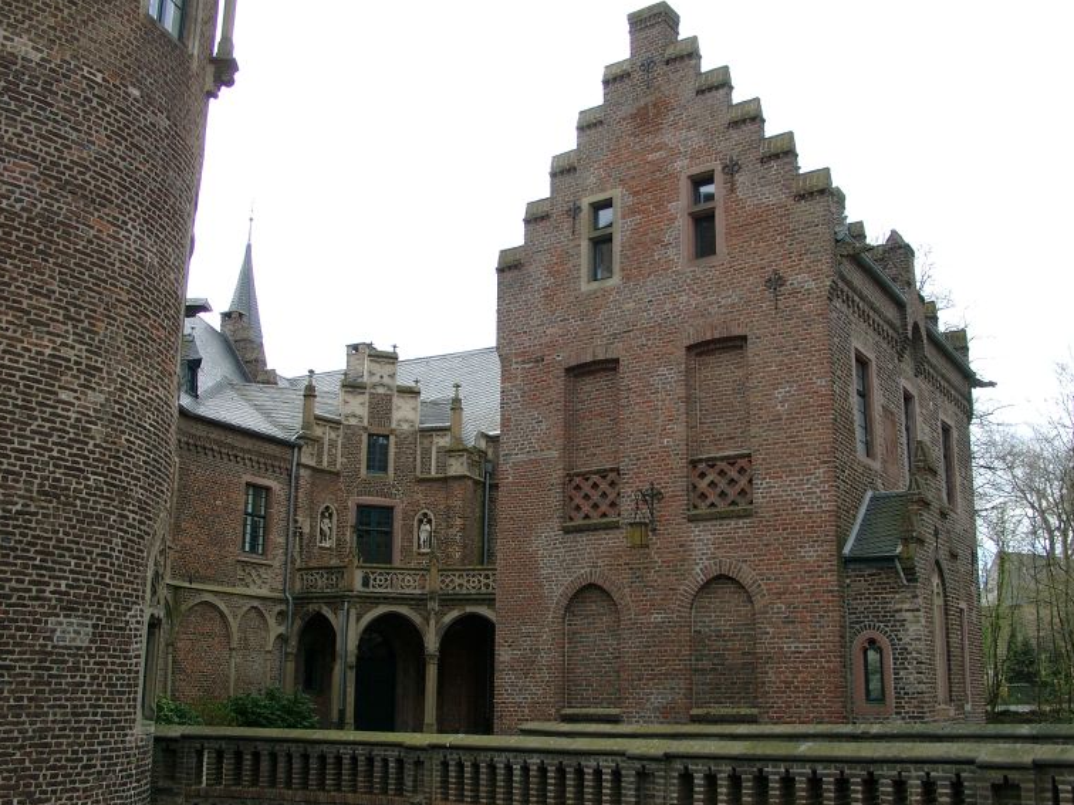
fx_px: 1117
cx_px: 533
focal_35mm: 36
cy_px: 417
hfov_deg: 51.4
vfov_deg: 39.7
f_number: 4
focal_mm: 7.13
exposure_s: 1/227
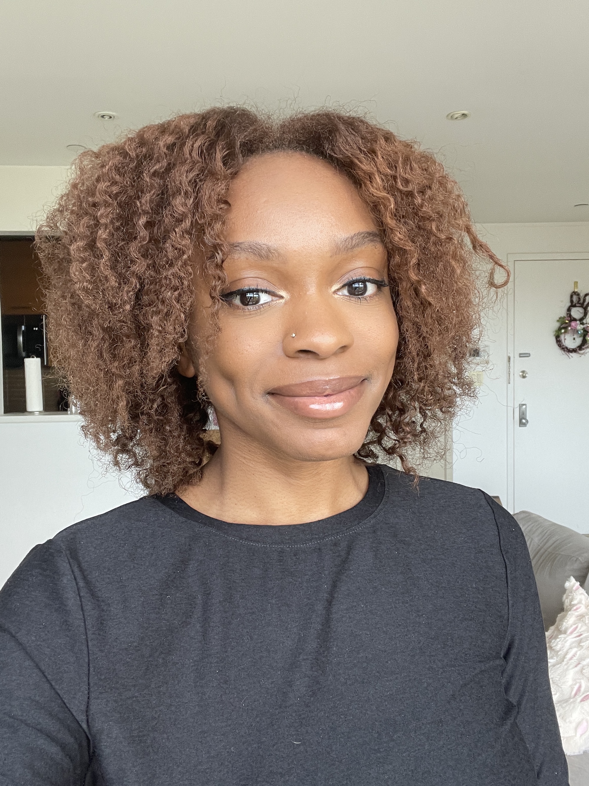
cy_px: 393
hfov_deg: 46.8
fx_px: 681
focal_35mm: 30
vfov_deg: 60.0
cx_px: 294
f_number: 2.2
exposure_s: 1/60
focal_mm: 2.71
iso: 100
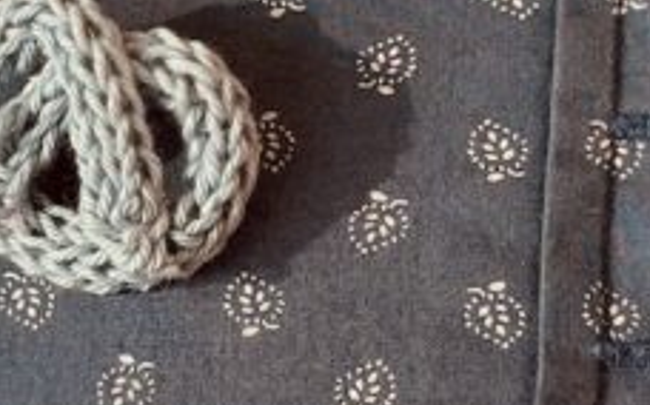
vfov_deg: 7.8
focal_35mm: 167
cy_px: 281
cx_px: 239
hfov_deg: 12.5
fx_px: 2955
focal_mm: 6.86
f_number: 1.78
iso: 80
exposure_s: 1/249
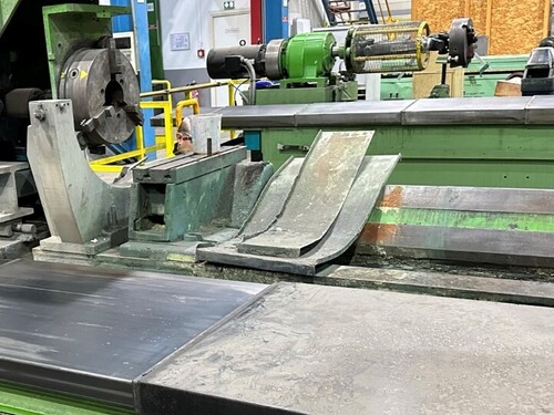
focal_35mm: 48
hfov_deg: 39.1
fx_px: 768
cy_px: 280
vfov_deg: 30.0
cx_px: 172
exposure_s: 1/60
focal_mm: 6.86
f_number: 1.78
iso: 640
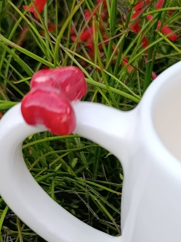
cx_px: 259
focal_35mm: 76
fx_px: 530
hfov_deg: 17.7
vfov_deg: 25.1
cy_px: 202
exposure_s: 1/100
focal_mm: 6.11
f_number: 1.65
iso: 76
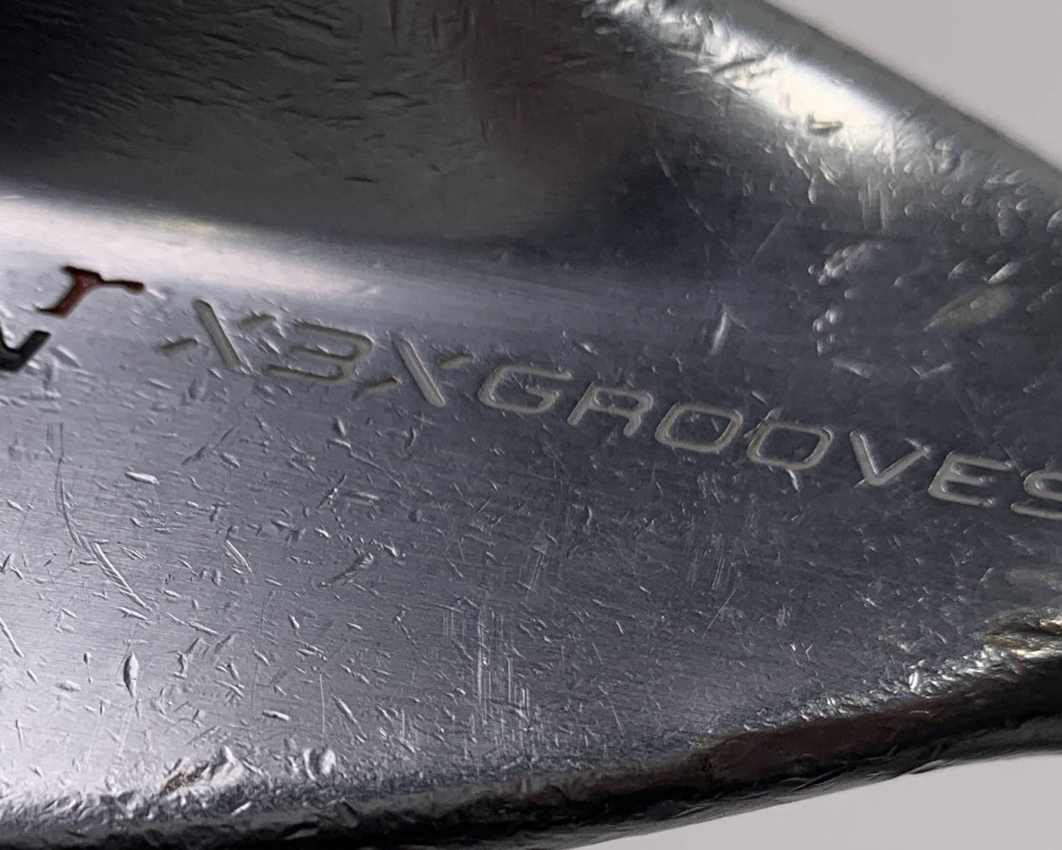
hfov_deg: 25.2
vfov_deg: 20.6
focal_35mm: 74
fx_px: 2326
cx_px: 182
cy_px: 608
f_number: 1.8
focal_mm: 4.25
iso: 25
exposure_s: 1/492
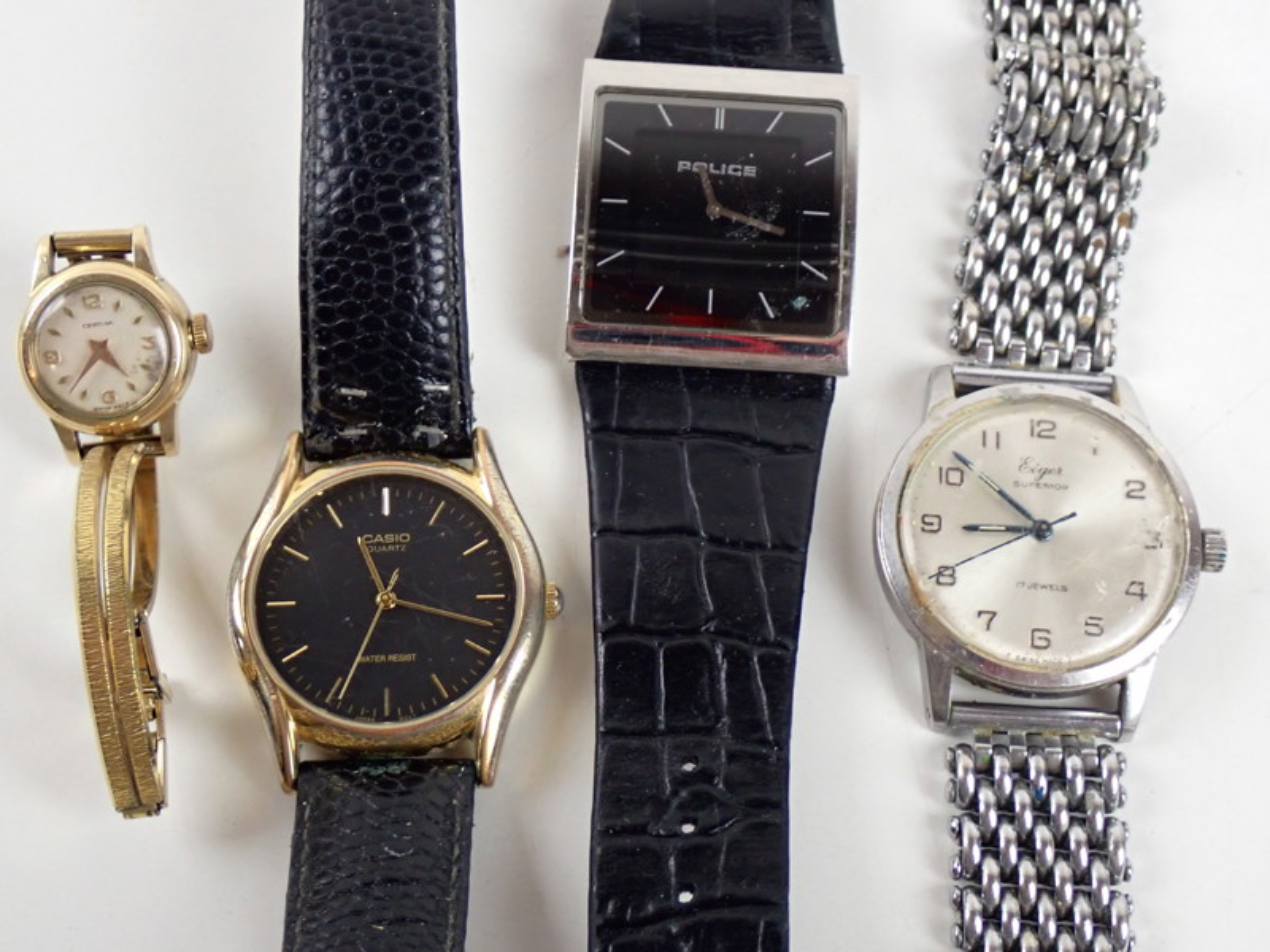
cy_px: 476
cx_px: 635
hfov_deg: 31.2
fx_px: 2275
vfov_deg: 23.7
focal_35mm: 62
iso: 500
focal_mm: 11.09
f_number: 3.6
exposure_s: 1/60
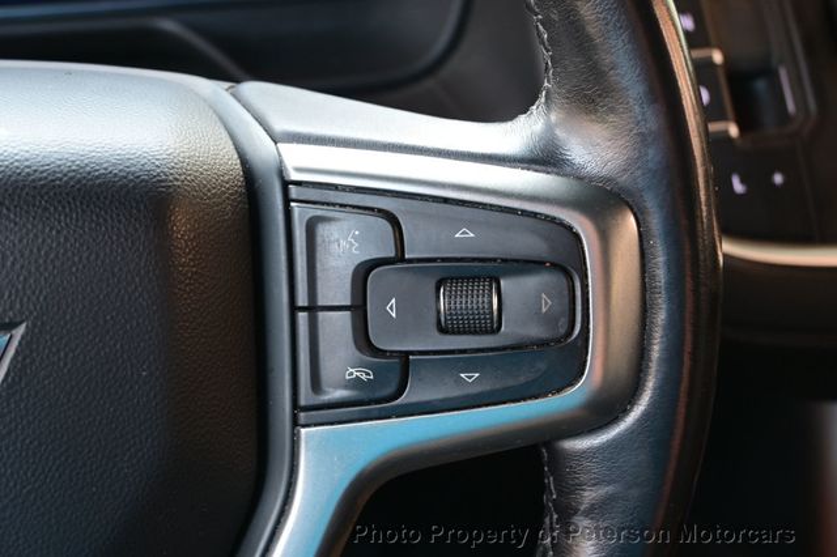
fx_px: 1098
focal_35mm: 47
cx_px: 418
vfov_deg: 28.5
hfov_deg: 41.7
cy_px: 278
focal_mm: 31.5
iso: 800
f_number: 5
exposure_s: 1/50
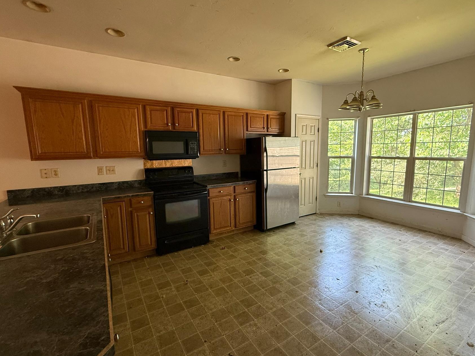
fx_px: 233
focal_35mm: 17
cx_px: 253
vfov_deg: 74.7
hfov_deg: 90.9
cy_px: 182
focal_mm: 2.22
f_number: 2.2
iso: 250
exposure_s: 1/99
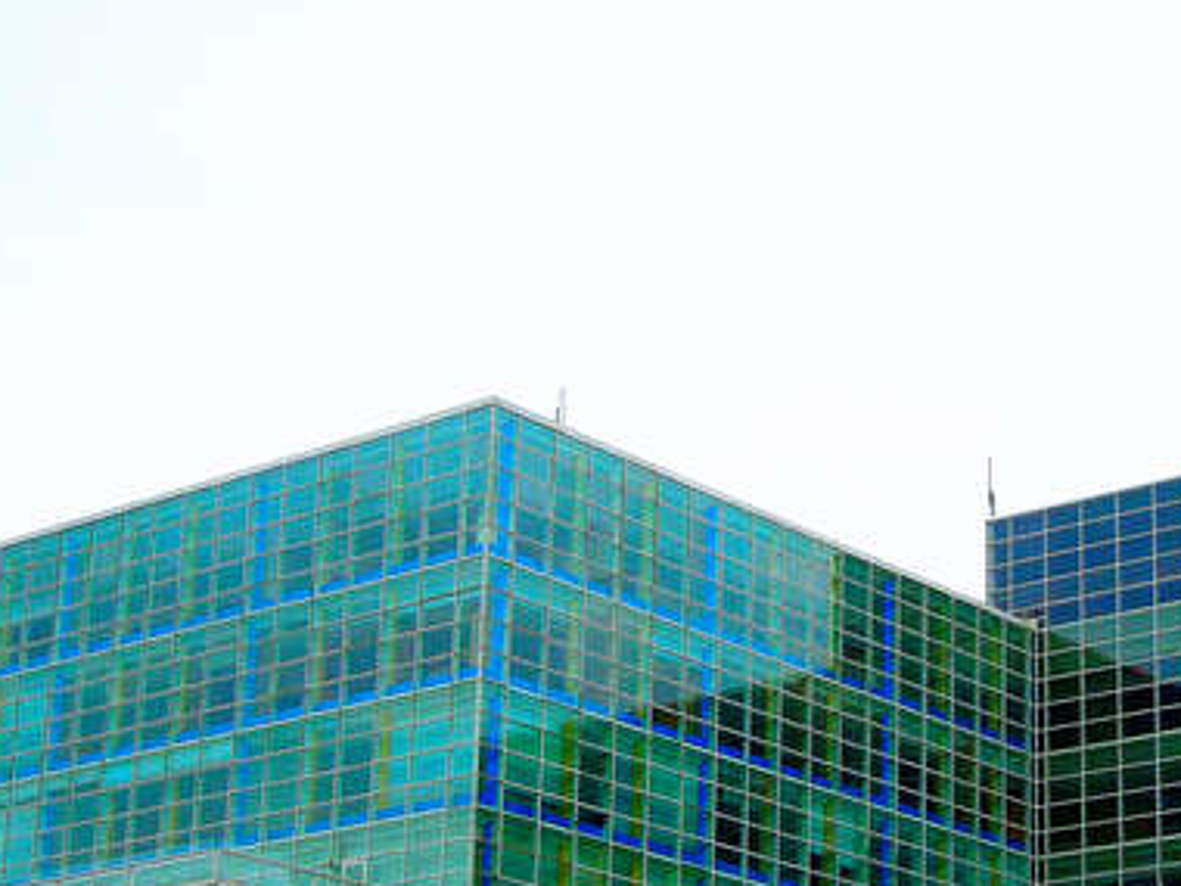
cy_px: 656
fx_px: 2968
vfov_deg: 16.9
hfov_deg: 22.2
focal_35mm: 87
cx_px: 926
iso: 100
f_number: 3.9
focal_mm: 7.8
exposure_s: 1/100
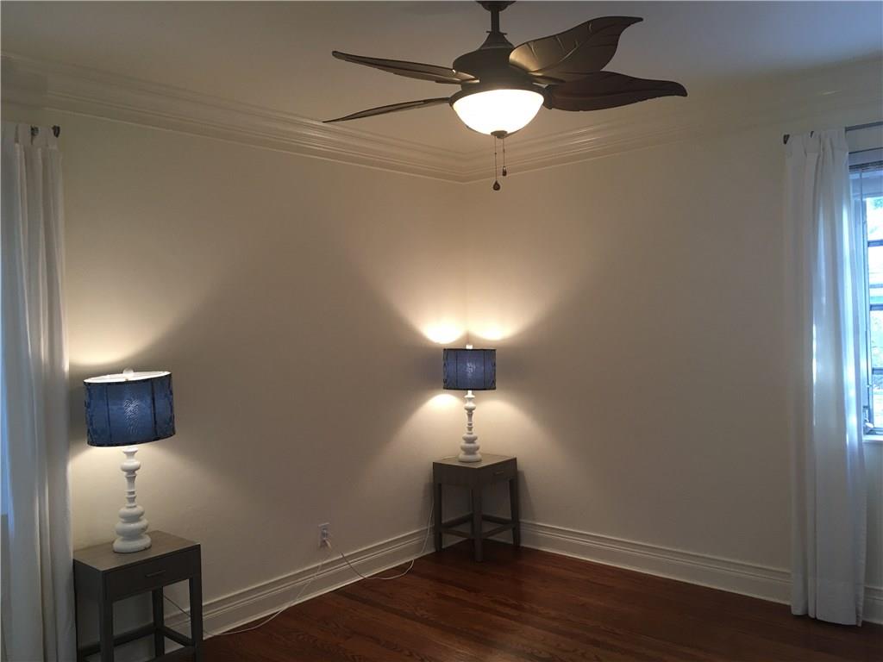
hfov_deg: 61.7
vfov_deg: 48.2
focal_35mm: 29
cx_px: 442
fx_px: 740
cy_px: 331
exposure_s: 1/15
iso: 32
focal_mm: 4.15
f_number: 2.2
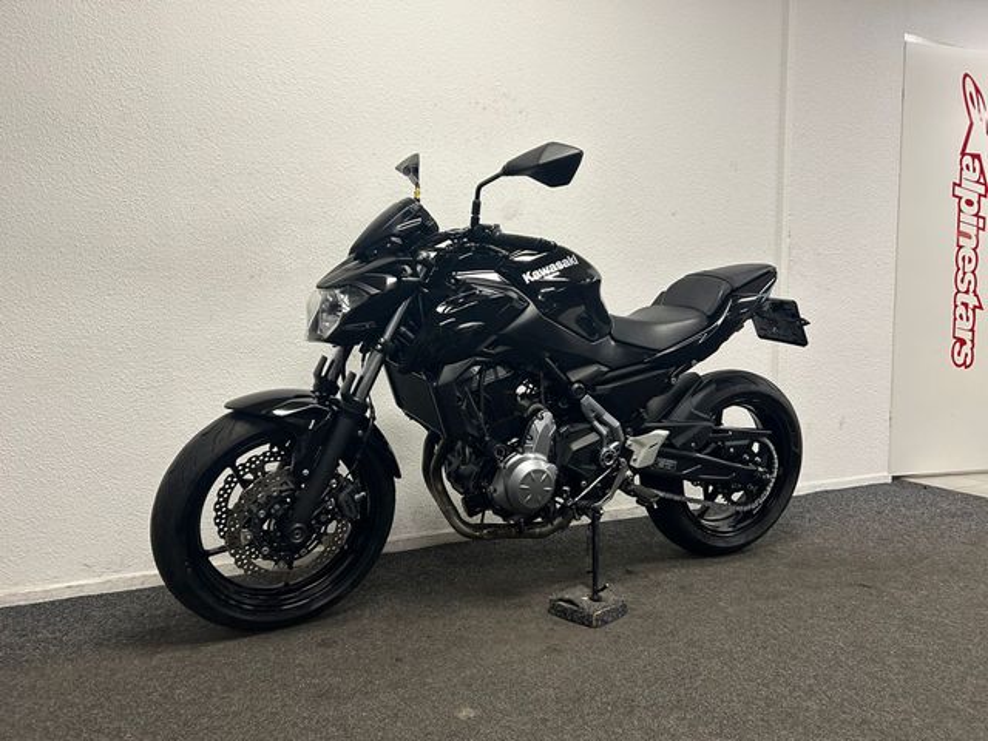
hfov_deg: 67.3
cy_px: 370
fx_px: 742
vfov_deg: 53.1
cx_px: 494
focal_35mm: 26
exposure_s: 1/100
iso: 125
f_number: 1.5
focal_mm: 5.7
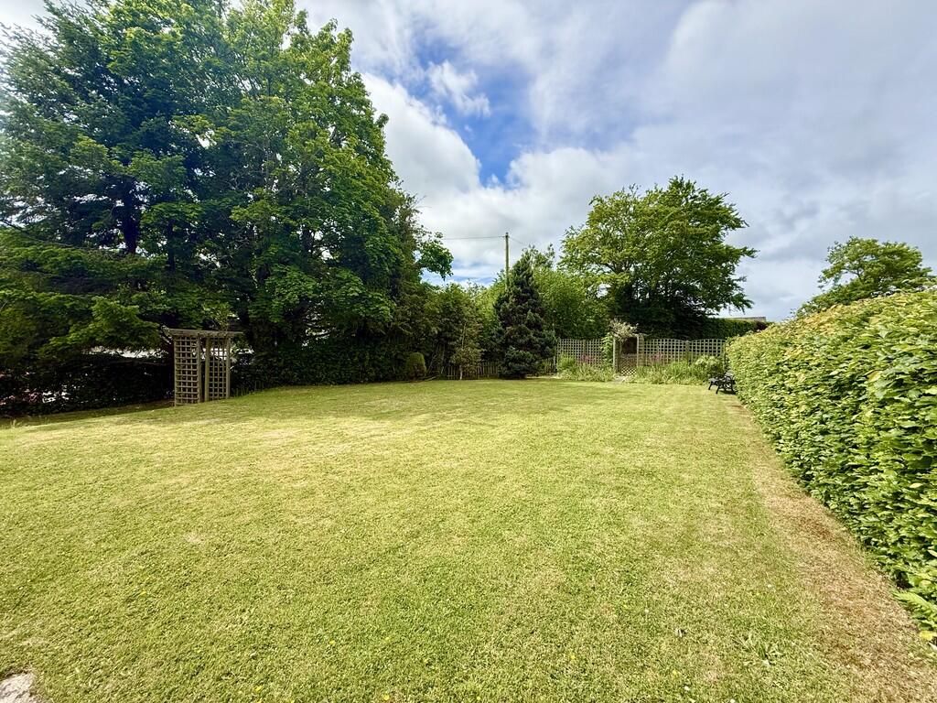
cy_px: 352
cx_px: 468
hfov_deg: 102.1
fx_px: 379
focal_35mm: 14
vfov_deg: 85.7
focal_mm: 2.22
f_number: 2.2
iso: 64
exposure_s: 1/1656
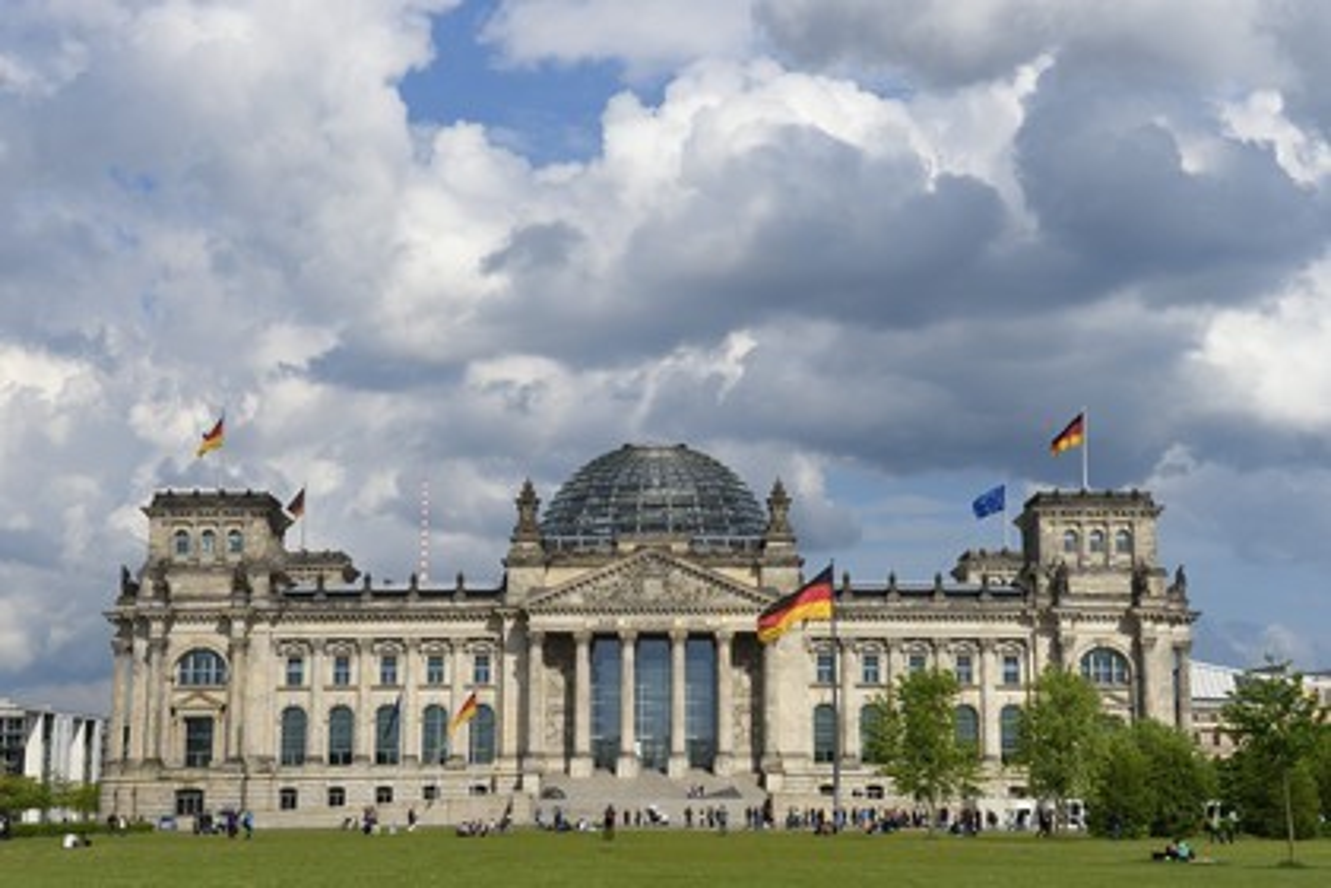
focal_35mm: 62
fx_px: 2292
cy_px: 444
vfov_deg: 21.9
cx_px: 666
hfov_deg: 32.4
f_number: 16
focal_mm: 62
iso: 200
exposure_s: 1/250
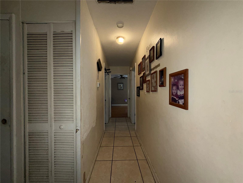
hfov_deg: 102.1
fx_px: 98
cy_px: 92
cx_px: 122
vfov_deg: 85.7
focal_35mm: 14
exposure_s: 1/60
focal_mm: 2.22
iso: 100
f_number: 2.2
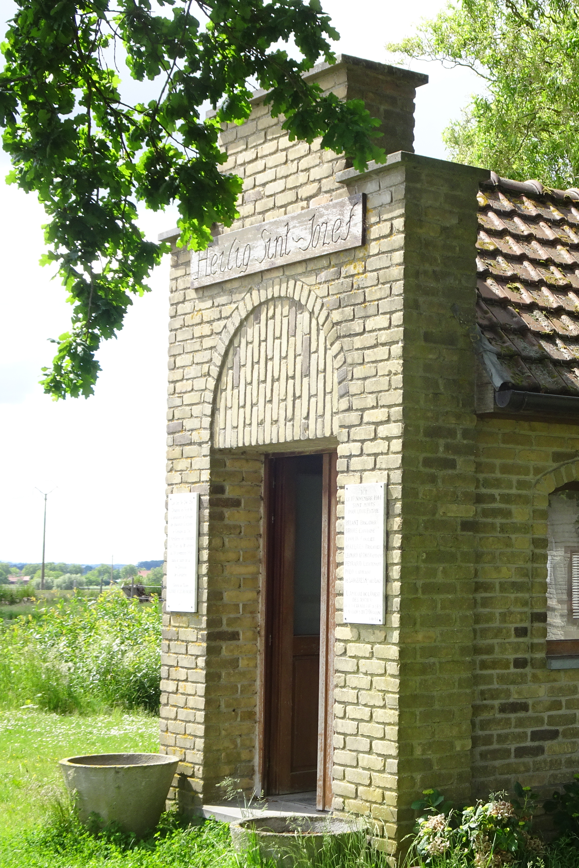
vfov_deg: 32.4
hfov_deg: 21.2
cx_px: 580
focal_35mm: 62
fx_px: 1496
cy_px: 439
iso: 80
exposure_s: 1/200
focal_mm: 7.58
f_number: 4.5
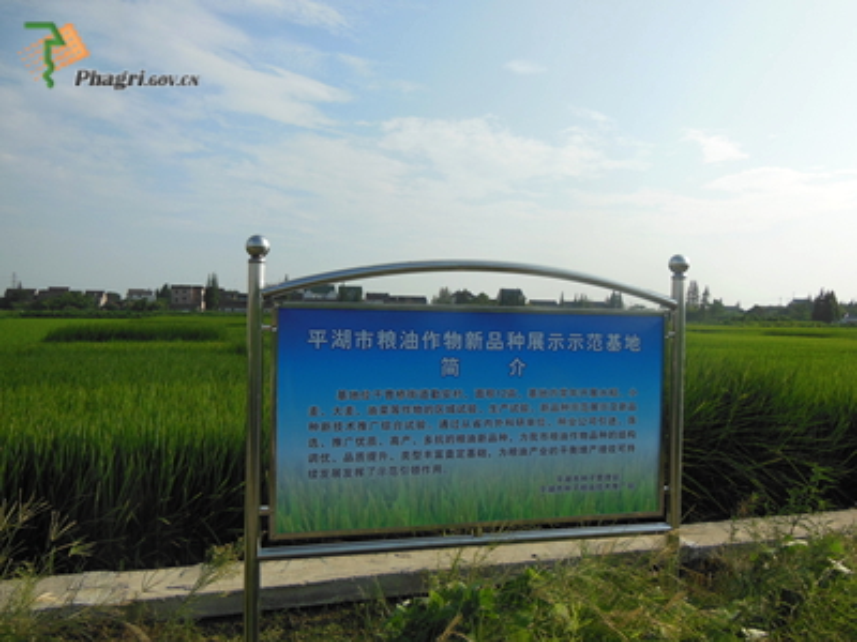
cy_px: 321
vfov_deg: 48.2
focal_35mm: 29
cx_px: 428
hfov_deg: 61.7
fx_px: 718
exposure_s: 1/1500
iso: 125
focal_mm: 5.2
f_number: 3.7
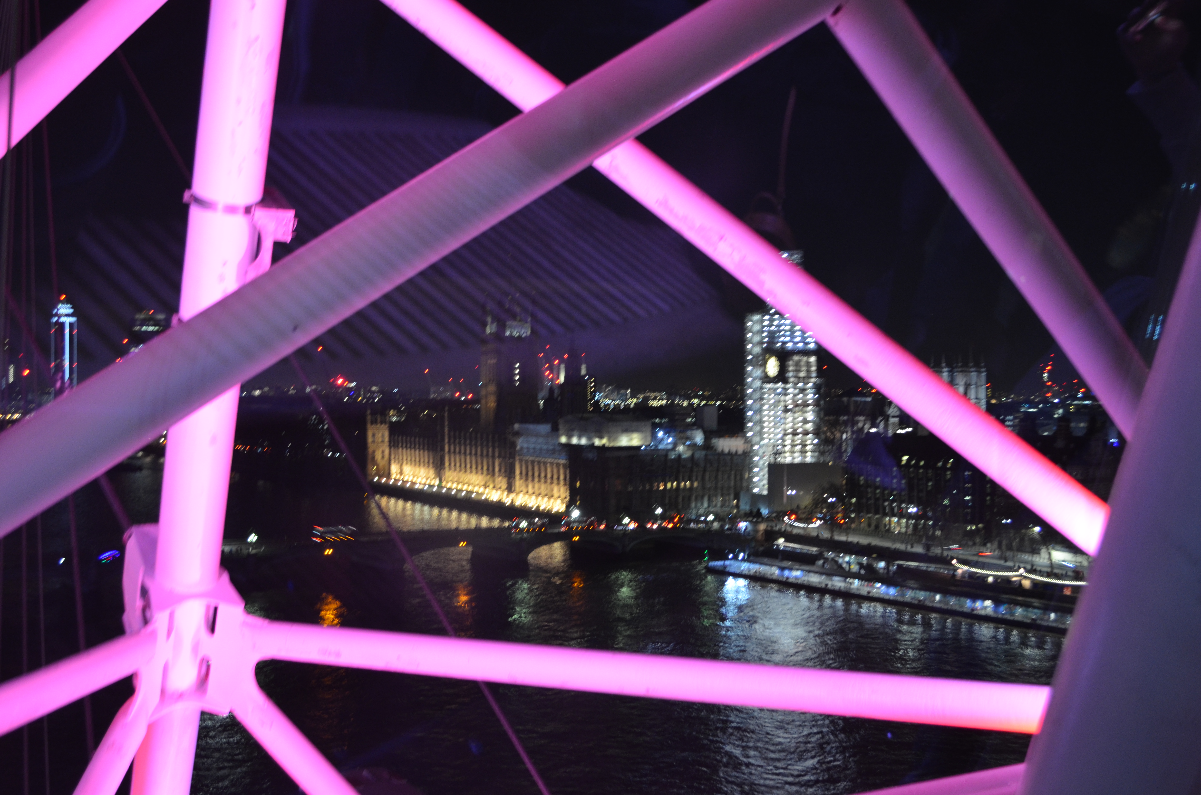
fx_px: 1398
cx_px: 600
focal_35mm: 42
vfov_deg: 31.8
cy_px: 398
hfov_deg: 46.5
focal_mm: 28
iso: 800
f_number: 4.5
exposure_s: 1/2.5
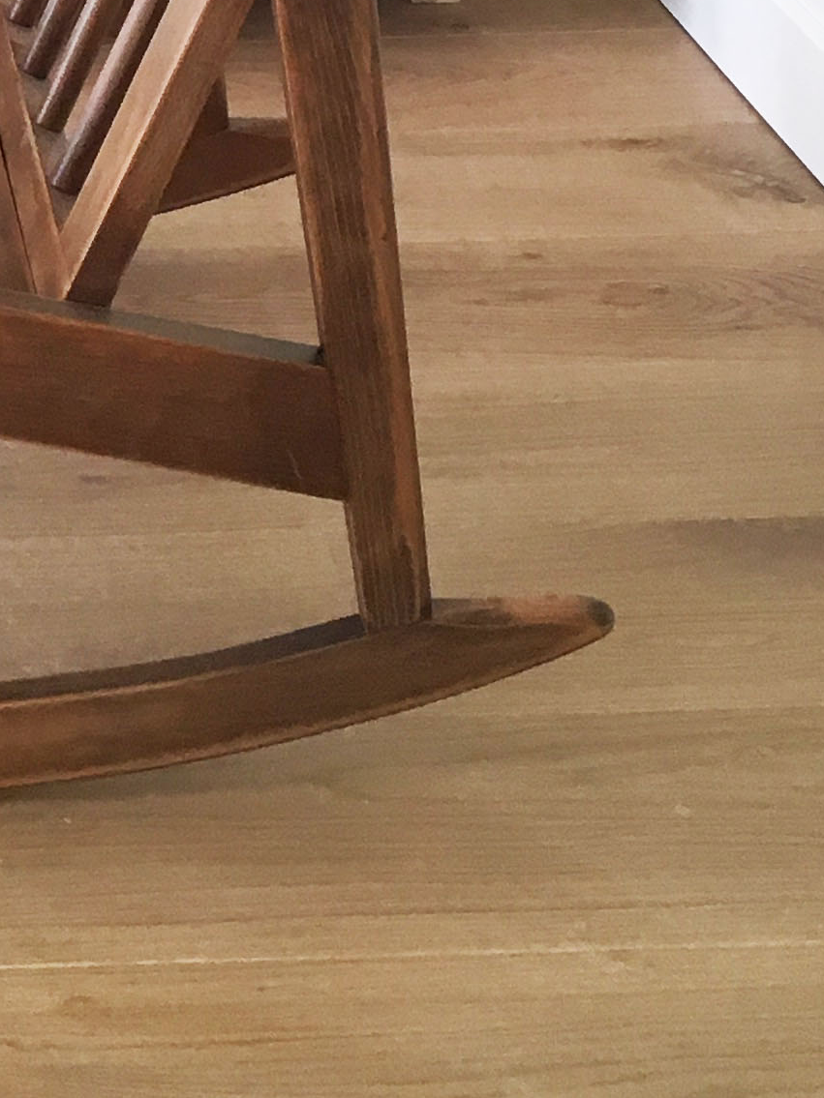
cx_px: -264
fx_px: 3270
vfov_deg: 16.9
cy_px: -634
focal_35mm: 103
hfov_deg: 13.8
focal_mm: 4.15
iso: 40
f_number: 2.2
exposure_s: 1/33
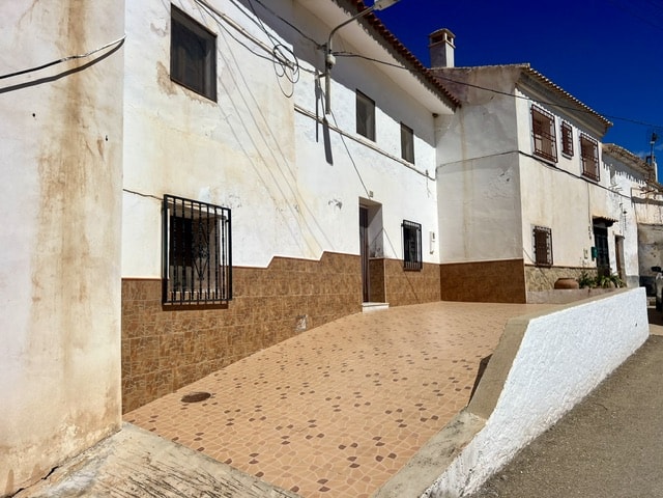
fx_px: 498
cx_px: 332
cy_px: 249
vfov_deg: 53.1
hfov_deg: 67.3
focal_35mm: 26
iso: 40
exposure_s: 1/16393
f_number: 1.5
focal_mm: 5.7
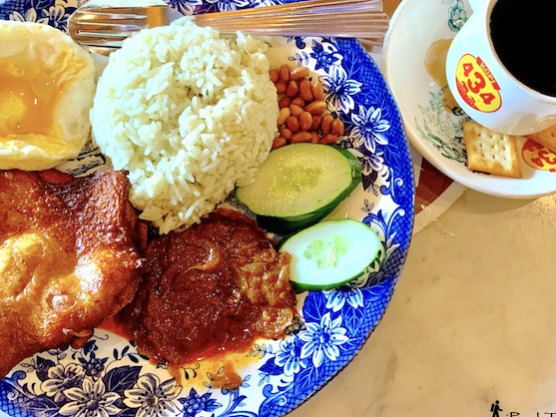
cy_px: 158
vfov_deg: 40.4
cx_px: 268
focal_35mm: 35
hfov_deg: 52.6
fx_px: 562
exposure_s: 1/45
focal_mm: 4.25
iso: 400
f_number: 1.8
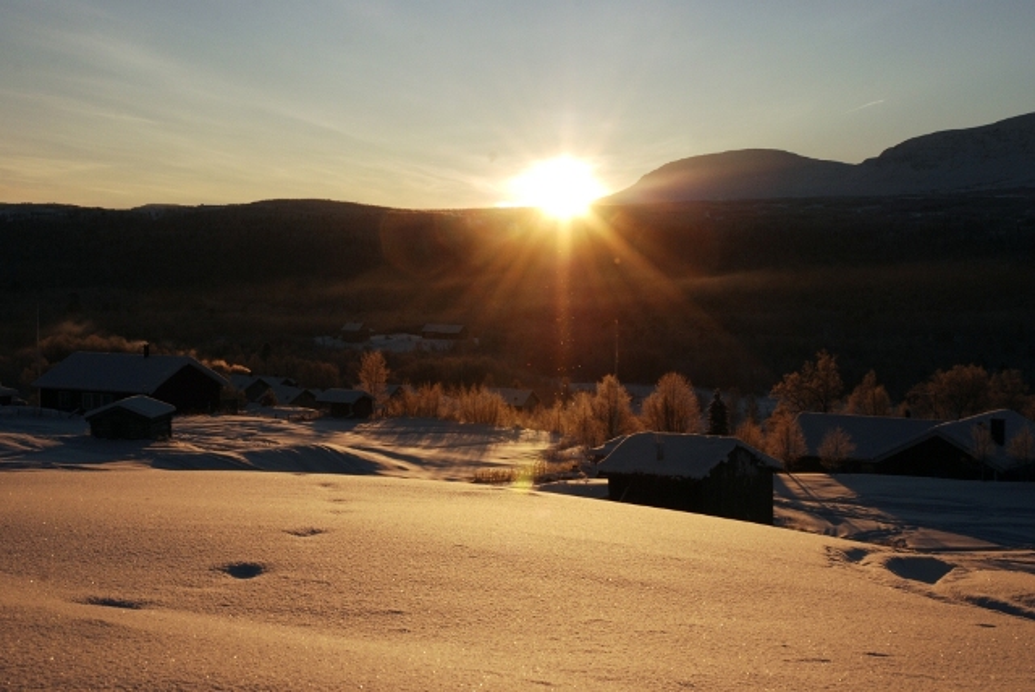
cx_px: 518
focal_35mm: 57
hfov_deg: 35.0
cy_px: 346
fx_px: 1640
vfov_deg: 23.8
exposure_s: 1/640
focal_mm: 38
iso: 400
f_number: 13
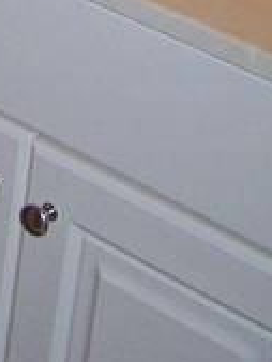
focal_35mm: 173
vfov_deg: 10.6
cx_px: -200
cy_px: -311
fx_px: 1810
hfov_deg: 8.3
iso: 160
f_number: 2.8
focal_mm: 6.3
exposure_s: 1/60
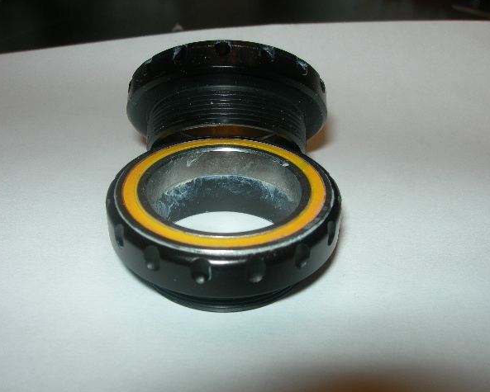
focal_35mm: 40
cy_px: 196
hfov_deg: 45.8
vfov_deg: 37.4
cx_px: 246
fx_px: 580
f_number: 4.8
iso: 50
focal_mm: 7.8
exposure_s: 1/60.1
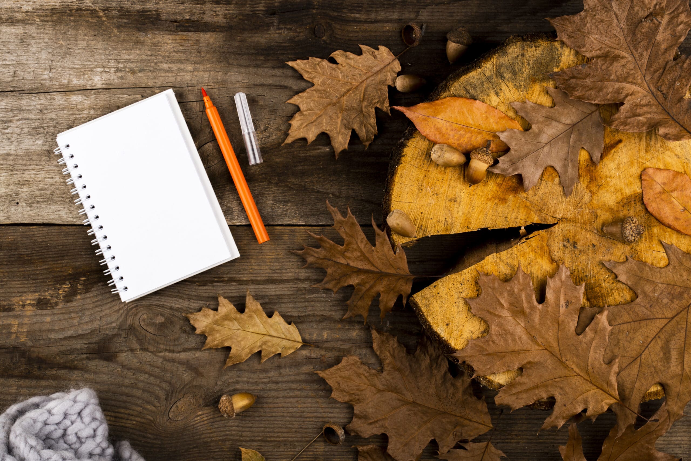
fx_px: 1228
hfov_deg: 31.4
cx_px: 346
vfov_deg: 21.2
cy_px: 230
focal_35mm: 64
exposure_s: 1/160
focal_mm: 64
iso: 160
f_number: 13
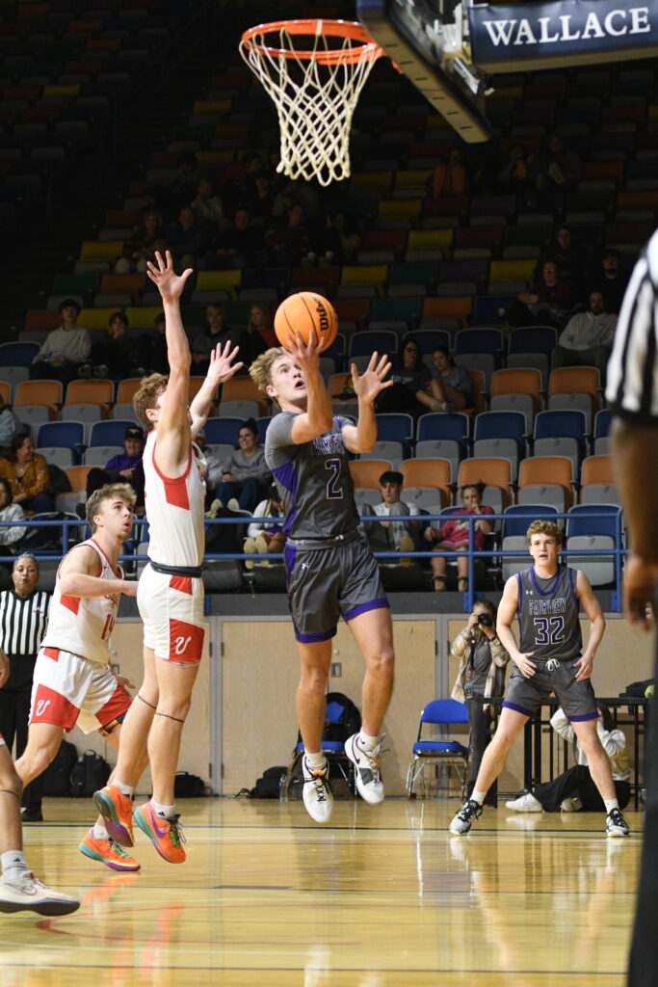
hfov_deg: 13.0
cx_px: 329
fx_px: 2878
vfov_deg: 19.5
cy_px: 494
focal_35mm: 105
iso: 2500
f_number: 3.2
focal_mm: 70
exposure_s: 1/1000
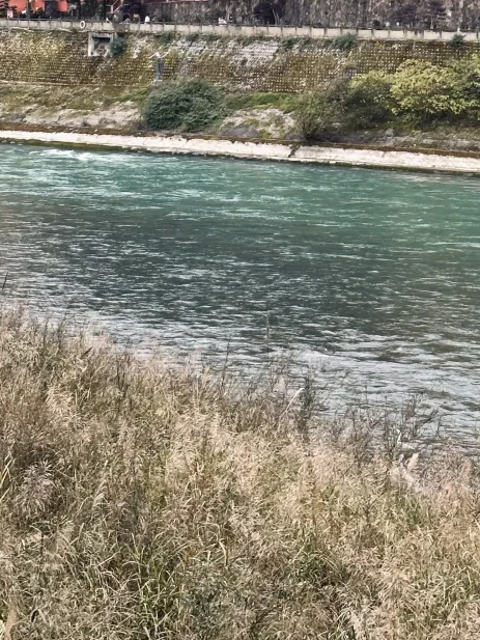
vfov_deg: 17.0
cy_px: -67
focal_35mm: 112
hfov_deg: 13.2
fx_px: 2070
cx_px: 299
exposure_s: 1/121
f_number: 1.78
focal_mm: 6.86
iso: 80
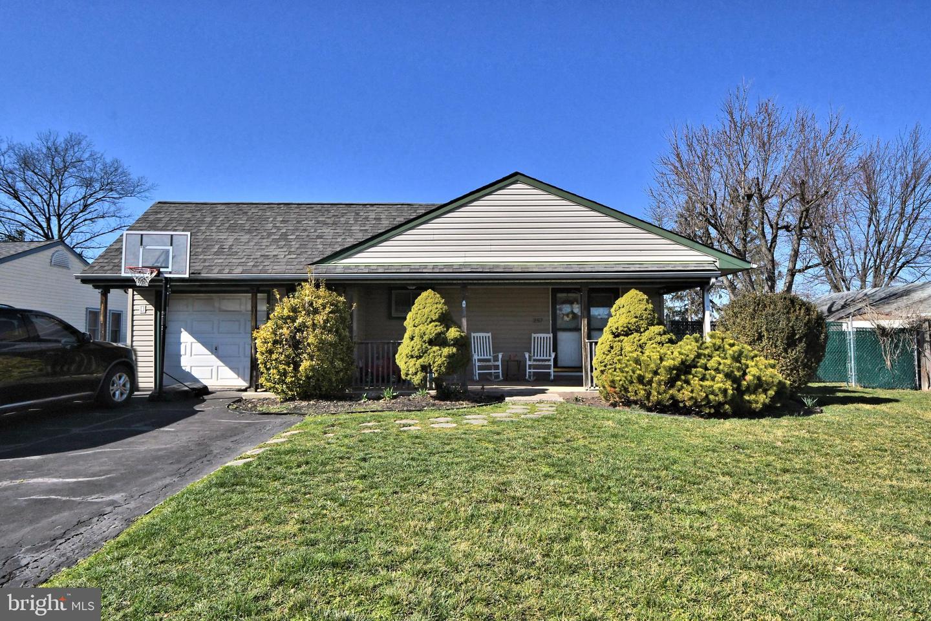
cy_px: 310
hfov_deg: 81.2
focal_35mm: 21
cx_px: 466
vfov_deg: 59.5
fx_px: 543
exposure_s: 1/2500
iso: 800
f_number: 10
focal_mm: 14
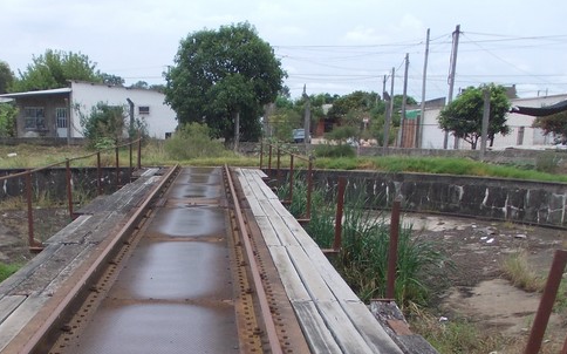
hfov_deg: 41.9
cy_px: 315
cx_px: 177
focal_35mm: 47
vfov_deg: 26.5
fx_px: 726
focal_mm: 4
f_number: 5.4
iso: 80
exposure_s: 1/250
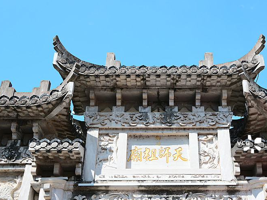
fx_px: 370
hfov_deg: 39.5
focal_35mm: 48
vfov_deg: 30.2
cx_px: 159
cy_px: 94
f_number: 7.1
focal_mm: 41
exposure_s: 1/200
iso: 100
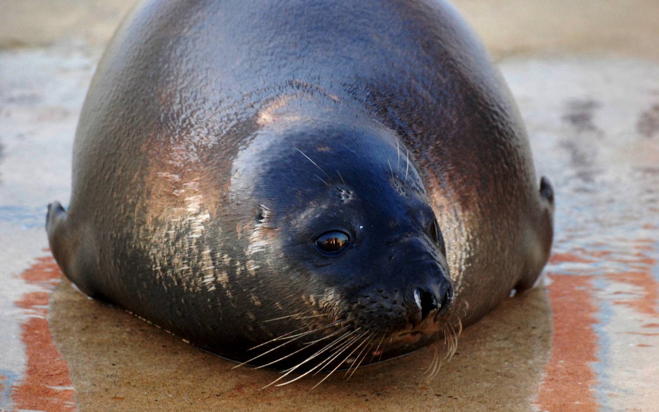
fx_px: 6070
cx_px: 329
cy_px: 208
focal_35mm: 338
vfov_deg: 3.9
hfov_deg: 6.2
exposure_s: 1/200
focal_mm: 220
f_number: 5.3
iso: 1000
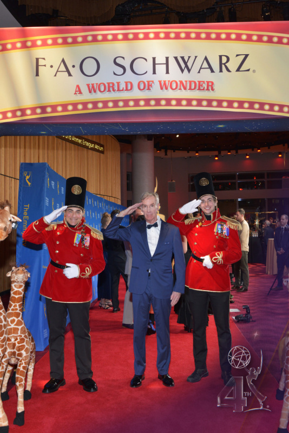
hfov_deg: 37.9
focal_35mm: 35
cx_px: 144
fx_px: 421
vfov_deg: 54.4
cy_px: 216
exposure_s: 1/50
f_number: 8
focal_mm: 35
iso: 800
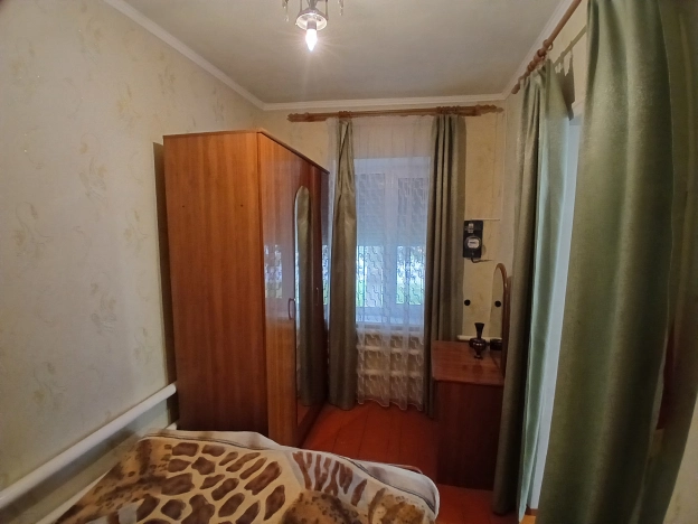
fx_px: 343
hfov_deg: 91.0
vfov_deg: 74.7
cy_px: 262
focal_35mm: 17
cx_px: 349
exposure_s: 1/25
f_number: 2.2
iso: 500
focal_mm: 1.4
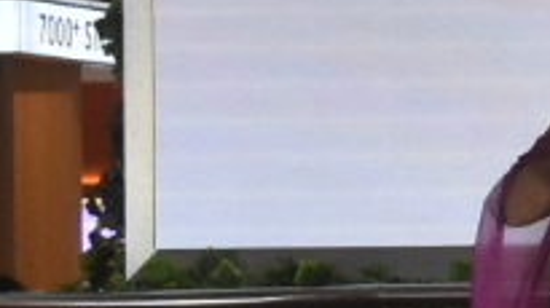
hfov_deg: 5.1
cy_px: 142
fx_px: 5613
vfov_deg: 3.1
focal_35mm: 385
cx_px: 2036
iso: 1600
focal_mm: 31
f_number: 8
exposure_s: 1/320
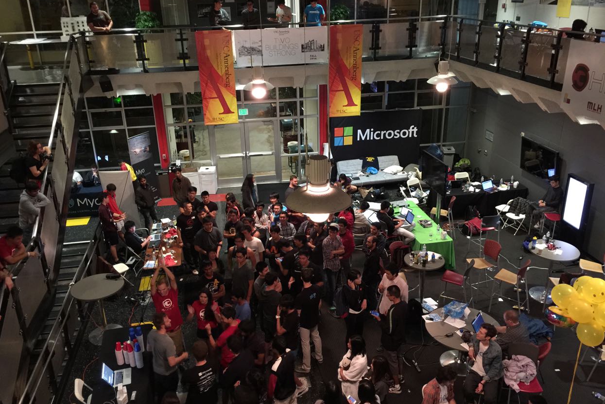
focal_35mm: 31
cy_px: 205
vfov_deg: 42.3
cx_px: 295
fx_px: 521
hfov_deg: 60.3
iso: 100
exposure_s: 1/4
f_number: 2.2
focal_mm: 4.15
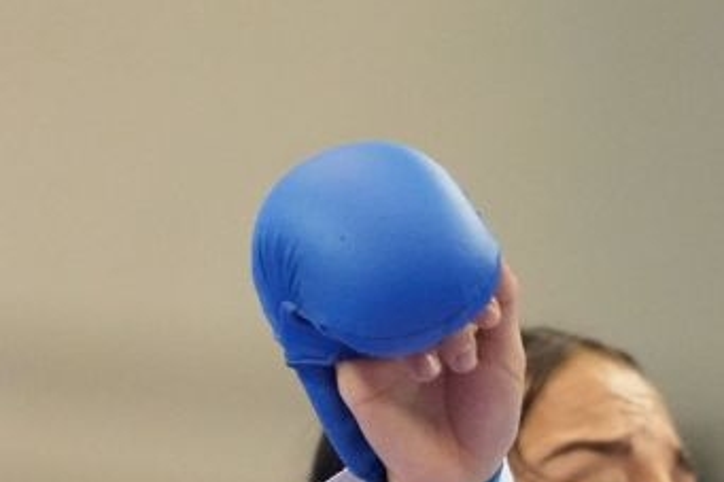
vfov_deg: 1.3
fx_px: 21226
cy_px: 1168
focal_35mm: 1056
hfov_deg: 2.0
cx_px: 1197
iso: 5000
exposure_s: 1/1000
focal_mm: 200
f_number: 2.8
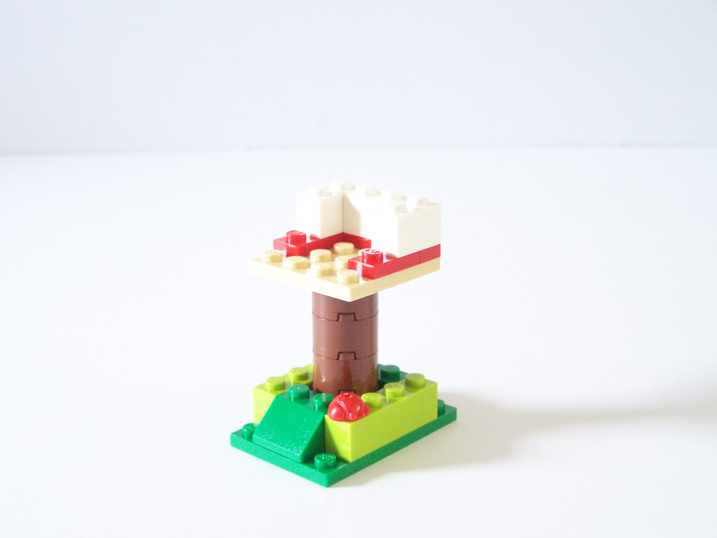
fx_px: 1222
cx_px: 358
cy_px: 269
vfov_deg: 24.8
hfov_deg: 32.7
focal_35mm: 59
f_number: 3.1
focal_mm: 9.8
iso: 400
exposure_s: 1/20
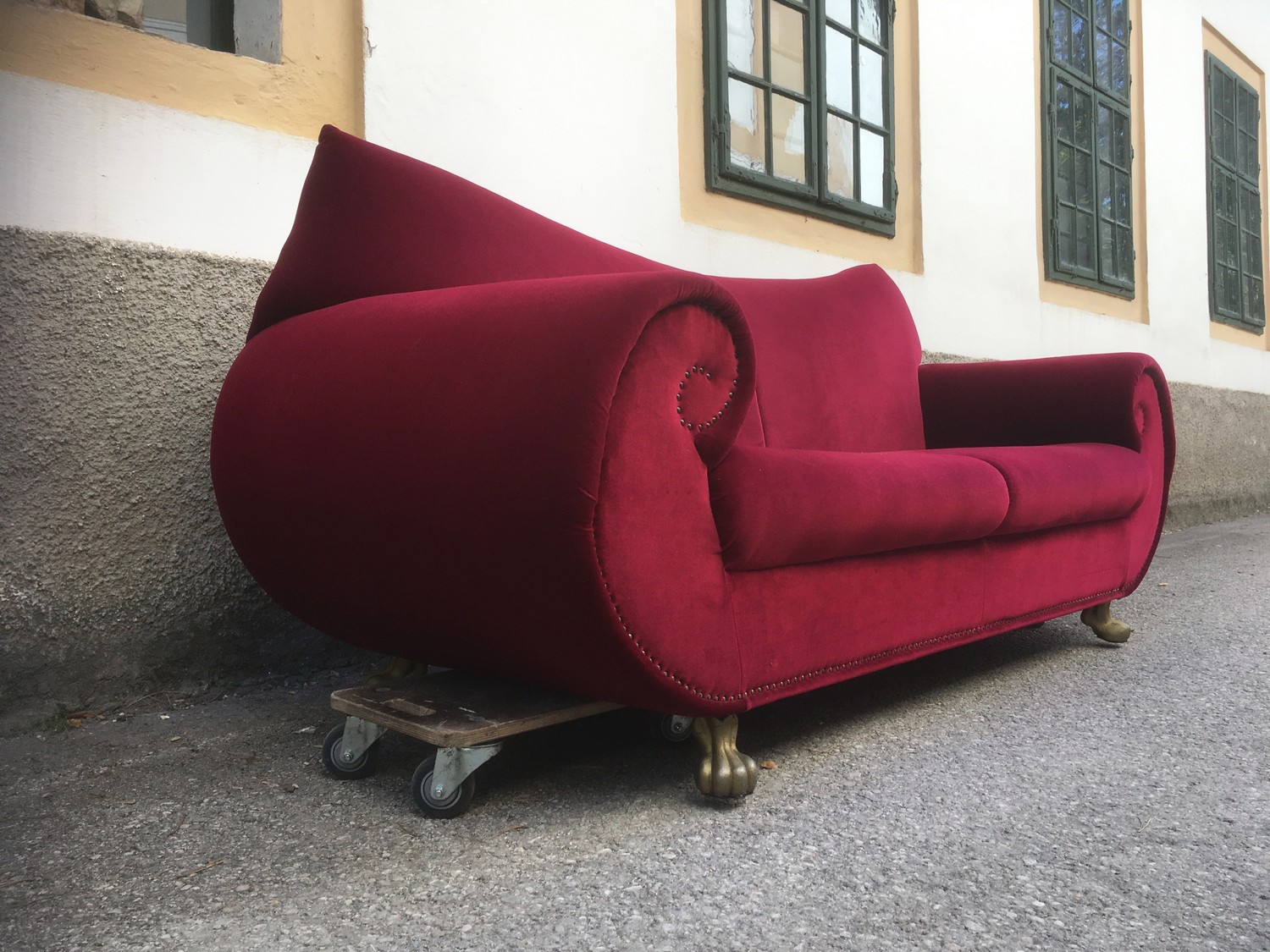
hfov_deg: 61.7
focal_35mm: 29
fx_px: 1064
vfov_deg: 48.2
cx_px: 635
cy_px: 476
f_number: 2.2
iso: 25
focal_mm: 4.15
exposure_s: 1/314
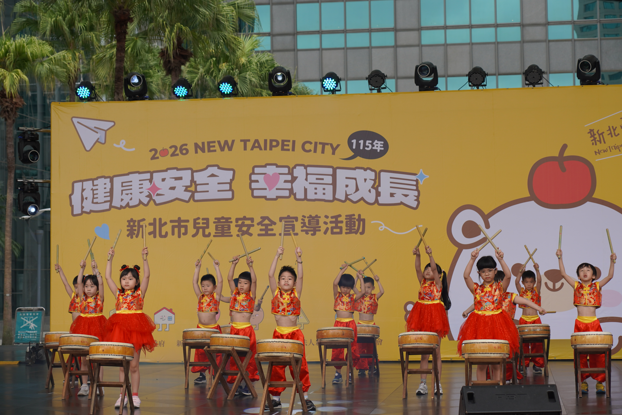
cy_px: 208
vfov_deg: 16.6
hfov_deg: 24.6
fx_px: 1425
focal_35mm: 82
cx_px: 311
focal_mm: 55
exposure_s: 1/250
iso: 100
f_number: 4
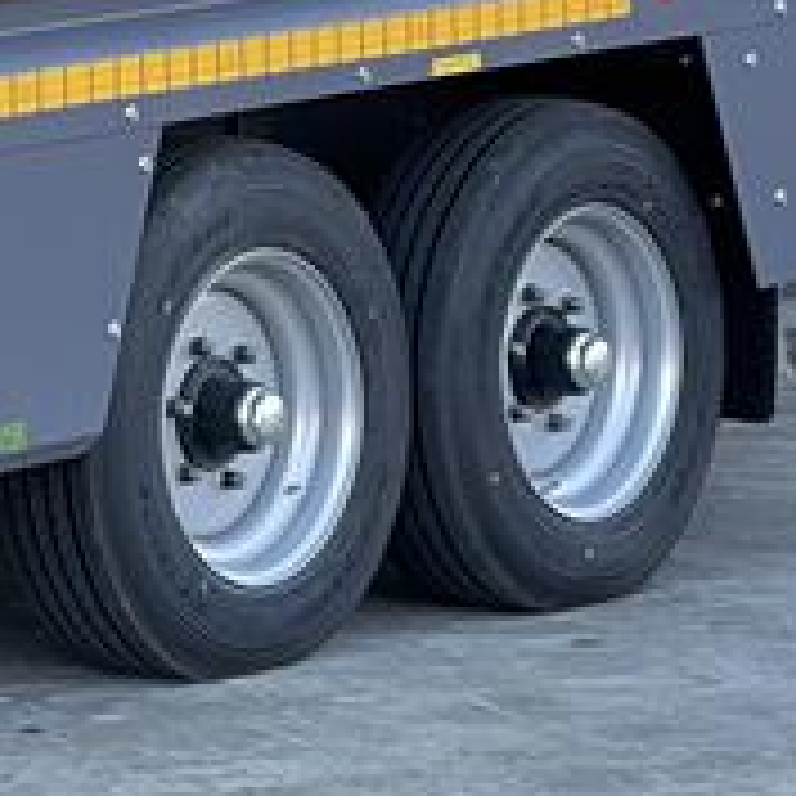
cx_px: -580
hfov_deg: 6.7
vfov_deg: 6.8
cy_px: -58
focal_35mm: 255
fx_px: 6634
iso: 25
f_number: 2.2
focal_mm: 7.5
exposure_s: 1/99
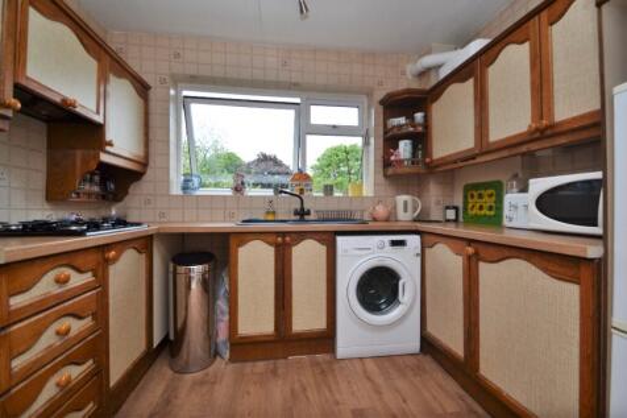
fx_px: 261
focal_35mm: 15
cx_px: 314
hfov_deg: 100.4
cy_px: 209
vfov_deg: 77.3
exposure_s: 1/250
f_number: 3.5
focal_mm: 10
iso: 100
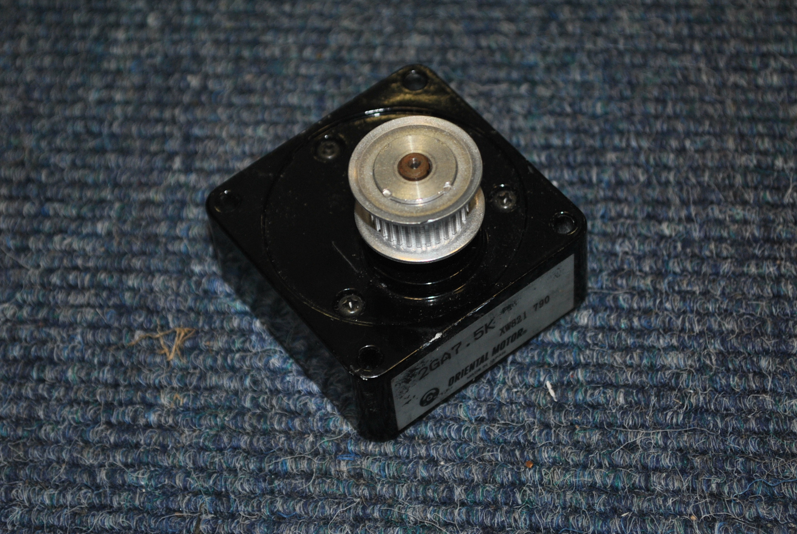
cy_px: 255
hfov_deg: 24.4
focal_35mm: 83
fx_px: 1840
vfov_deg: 16.5
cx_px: 379
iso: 200
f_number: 5.6
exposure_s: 1/60
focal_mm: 50
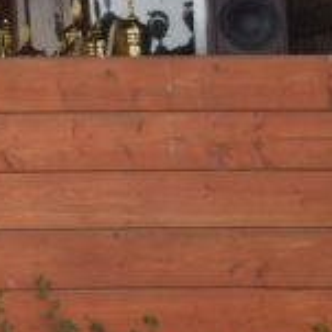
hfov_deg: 10.0
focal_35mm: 162
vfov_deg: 10.6
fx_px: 1758
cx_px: -321
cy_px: -81
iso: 100
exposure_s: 1/200
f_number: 7.1
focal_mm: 32
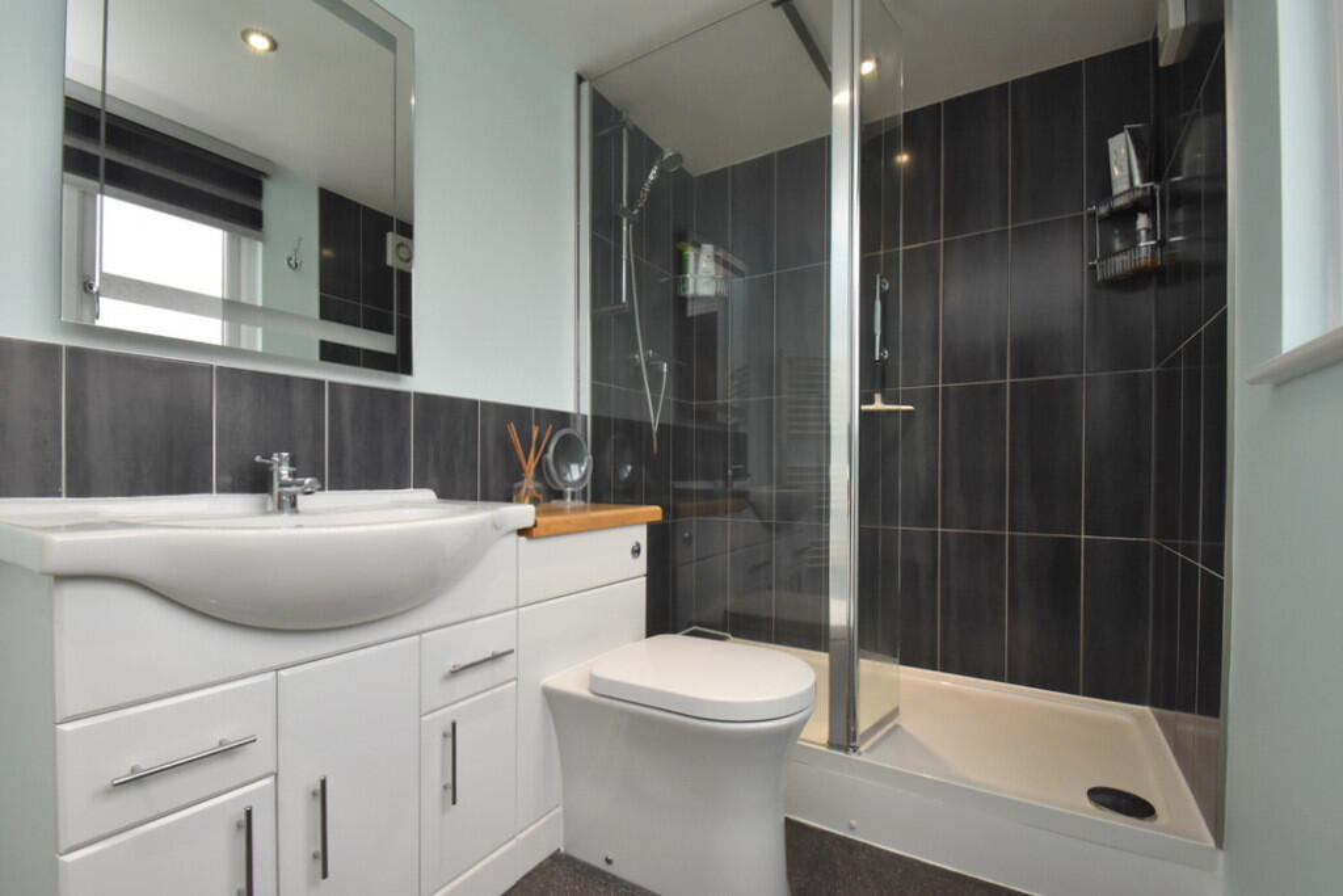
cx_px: 672
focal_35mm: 15
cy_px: 448
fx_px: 560
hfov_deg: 100.4
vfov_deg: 77.3
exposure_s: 1/60
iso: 1250
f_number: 10
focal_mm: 10
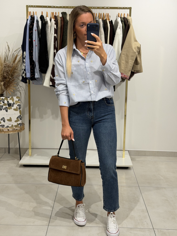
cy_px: 118
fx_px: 327
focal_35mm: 48
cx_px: 88
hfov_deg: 30.3
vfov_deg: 39.7
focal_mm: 6.76
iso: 50
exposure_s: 1/213
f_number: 1.78
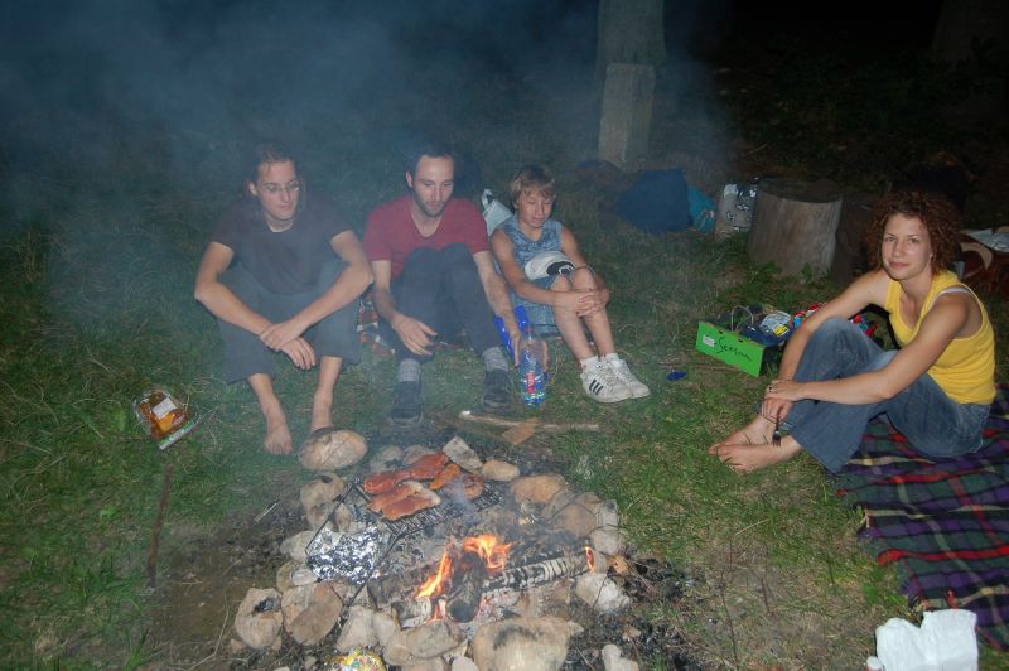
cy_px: 336
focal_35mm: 27
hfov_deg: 67.4
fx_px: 756
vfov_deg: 47.9
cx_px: 504
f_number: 3.5
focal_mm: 18
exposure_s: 1/60
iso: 400
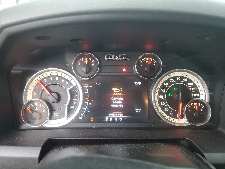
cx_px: 112
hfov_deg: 67.3
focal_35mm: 26
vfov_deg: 53.1
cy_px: 84
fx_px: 169
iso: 194
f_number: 1.5
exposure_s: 1/60.2
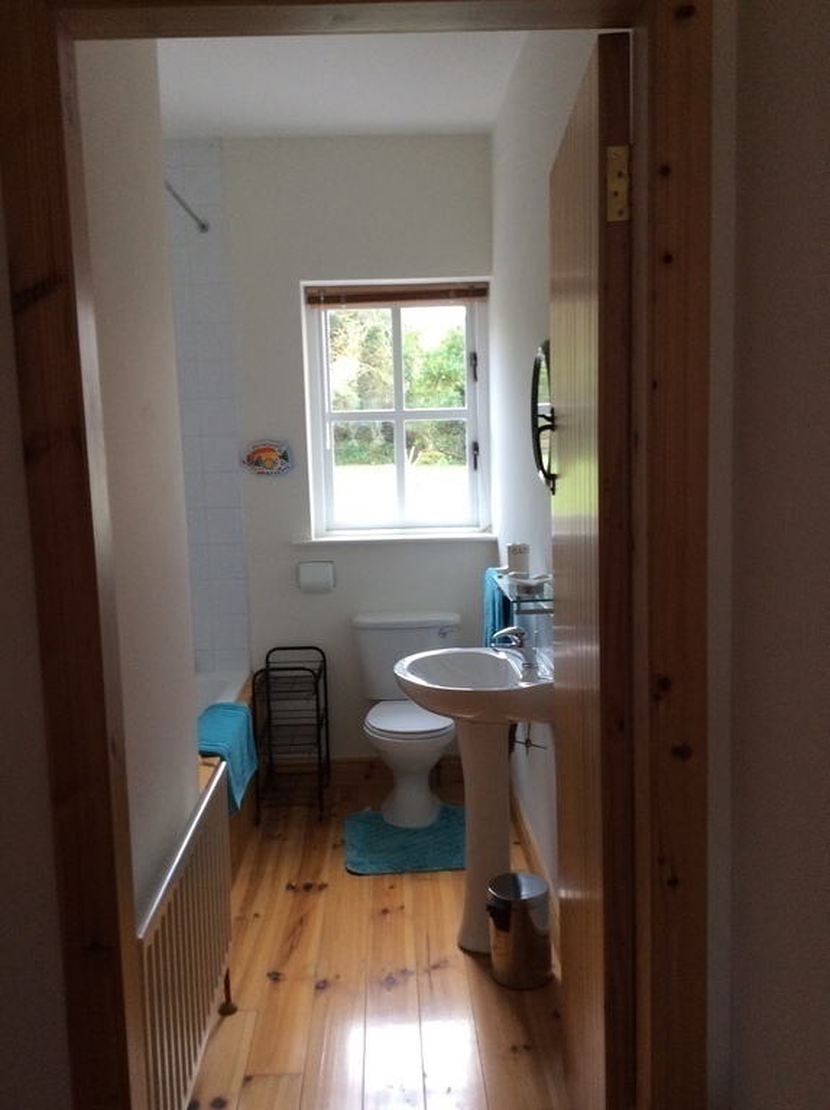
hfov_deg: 44.1
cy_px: 555
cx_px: 415
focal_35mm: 32
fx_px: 1025
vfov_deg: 56.9
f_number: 2.4
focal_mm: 3.3
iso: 64
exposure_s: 1/24
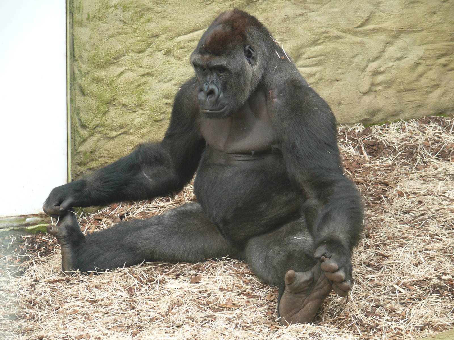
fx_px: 2164
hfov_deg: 12.0
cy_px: 170
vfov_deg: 9.0
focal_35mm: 165
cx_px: 227
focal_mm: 34.8
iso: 100
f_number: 3.6
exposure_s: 1/30
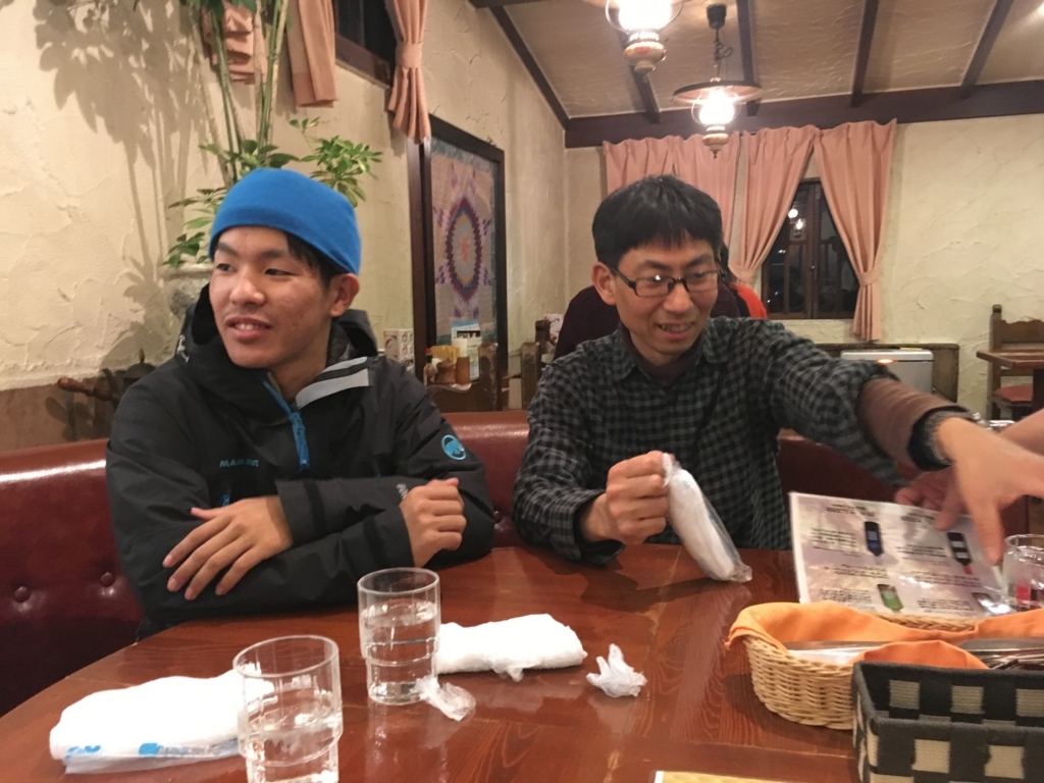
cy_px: 392
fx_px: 875
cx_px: 522
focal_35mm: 29
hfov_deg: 61.7
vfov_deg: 48.2
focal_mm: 4.15
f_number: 2.2
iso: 500
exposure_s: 1/17
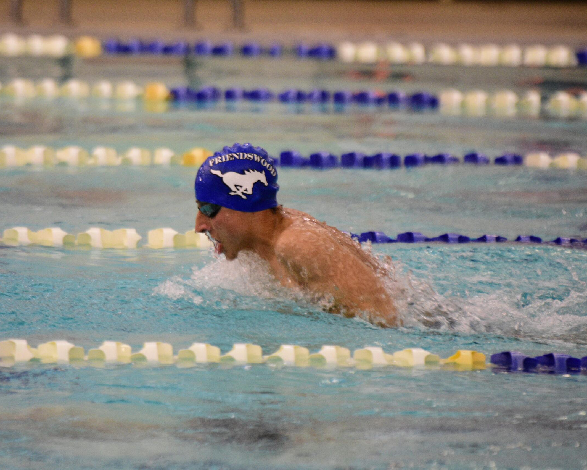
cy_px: 235
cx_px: 237
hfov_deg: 5.7
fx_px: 5890
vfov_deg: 4.6
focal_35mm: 339
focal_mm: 200
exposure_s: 1/320
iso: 1800
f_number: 2.8
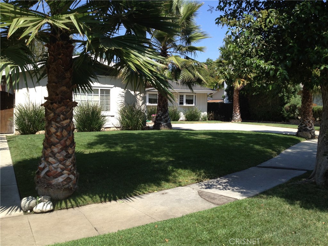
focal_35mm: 35
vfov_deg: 40.7
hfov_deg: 52.6
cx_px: 164
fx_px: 332
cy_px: 123
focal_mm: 4.28
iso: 64
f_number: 2.4
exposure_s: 1/951
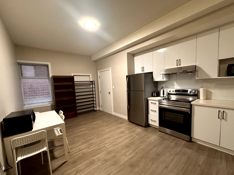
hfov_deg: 98.1
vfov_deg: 81.7
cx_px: 121
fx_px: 101
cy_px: 93
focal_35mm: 15
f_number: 2.2
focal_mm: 2.22
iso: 500
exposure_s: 1/60
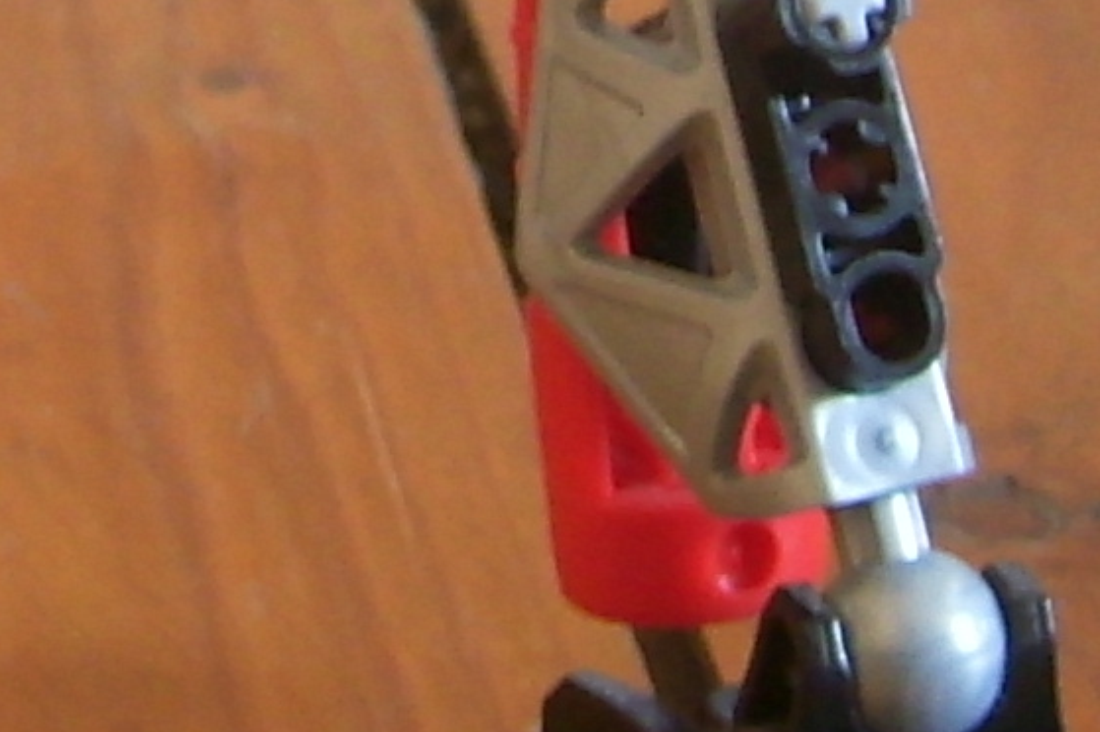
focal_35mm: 183
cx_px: -144
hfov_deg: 11.1
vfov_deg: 7.3
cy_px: -584
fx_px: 5588
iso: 50
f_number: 2.8
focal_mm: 5.99
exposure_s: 1/4
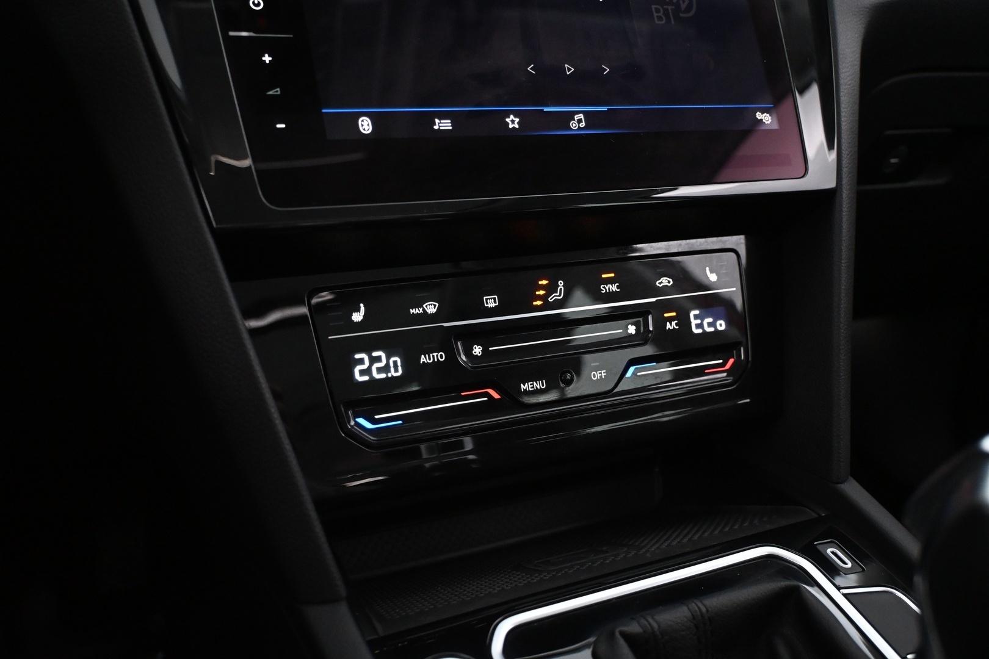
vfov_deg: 43.6
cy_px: 330
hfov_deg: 61.9
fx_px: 824
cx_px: 494
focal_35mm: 30
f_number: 3.8
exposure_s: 1/40
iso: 4000
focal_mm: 20
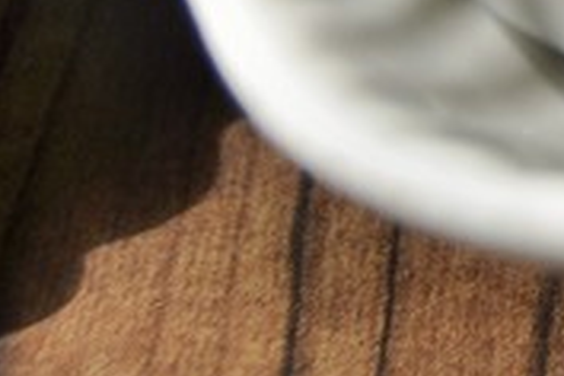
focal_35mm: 509
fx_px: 7974
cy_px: -440
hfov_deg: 3.9
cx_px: 1695
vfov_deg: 2.7
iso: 200
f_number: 5
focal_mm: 56
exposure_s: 1/800
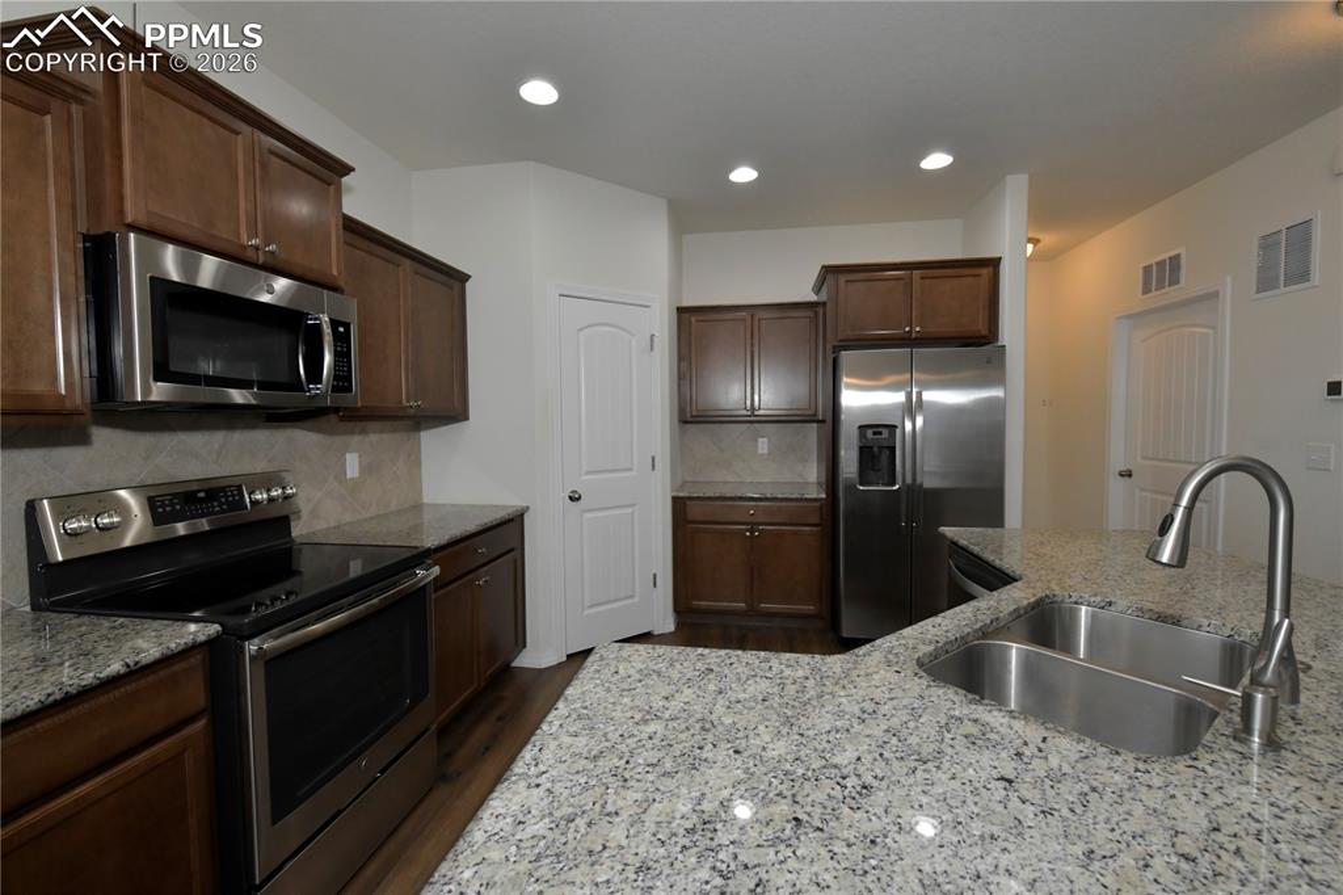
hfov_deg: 100.4
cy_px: 448
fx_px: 559
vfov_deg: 77.3
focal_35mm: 15
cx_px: 672
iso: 2000
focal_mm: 15
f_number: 11
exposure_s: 1/160
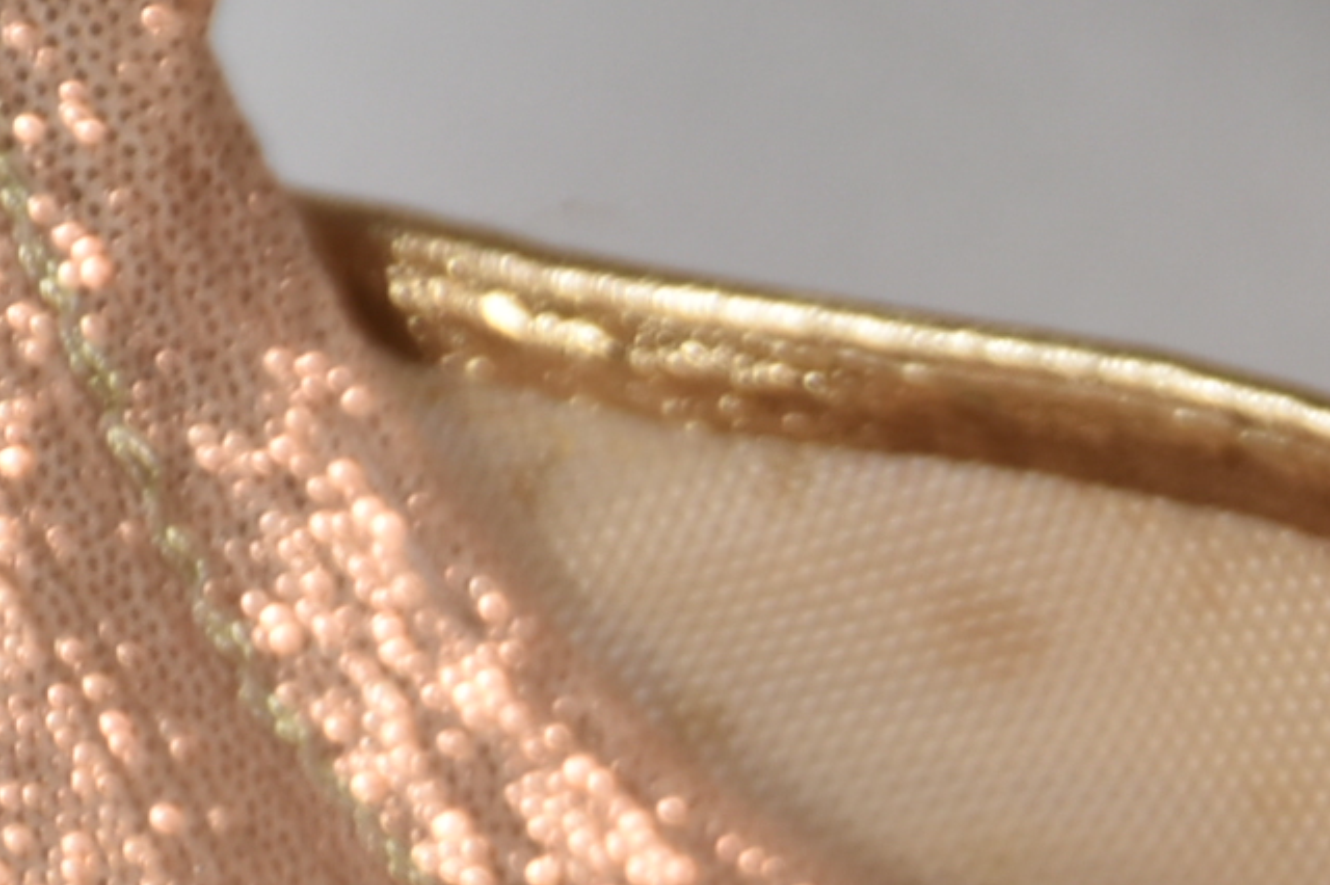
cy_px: 1778
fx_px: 36296
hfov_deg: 2.1
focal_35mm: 983
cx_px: 2423
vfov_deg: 1.4
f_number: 10
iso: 200
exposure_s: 1/125
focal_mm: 140
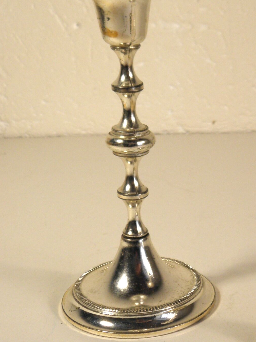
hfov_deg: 16.2
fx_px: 887
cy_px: 131
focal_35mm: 90
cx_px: 236
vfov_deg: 21.7
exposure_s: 1/100
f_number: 3.9
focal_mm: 8.6
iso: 100
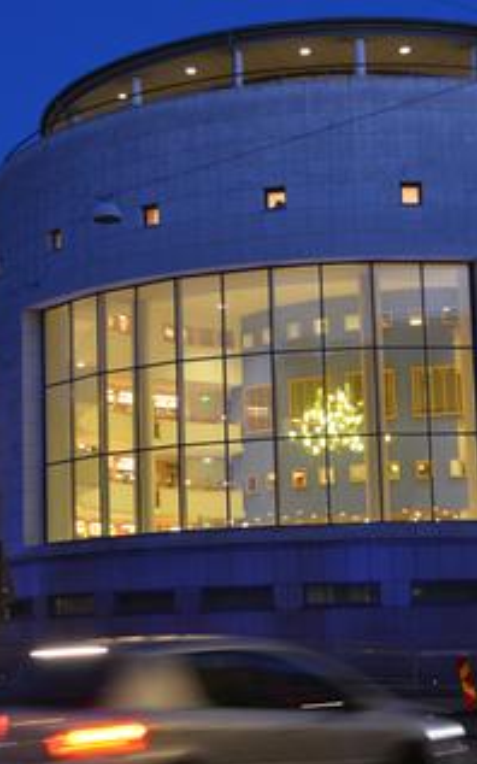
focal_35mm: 74
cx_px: 171
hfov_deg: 17.6
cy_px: 409
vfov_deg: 27.8
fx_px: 1540
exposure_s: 1/6
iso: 800
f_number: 5.6
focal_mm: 30
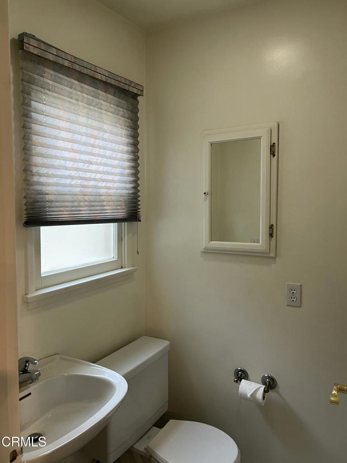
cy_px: 232
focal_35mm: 26
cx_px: 174
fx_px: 348
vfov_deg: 67.3
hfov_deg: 53.1
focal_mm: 5.7
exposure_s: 1/60
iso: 125
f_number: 1.5
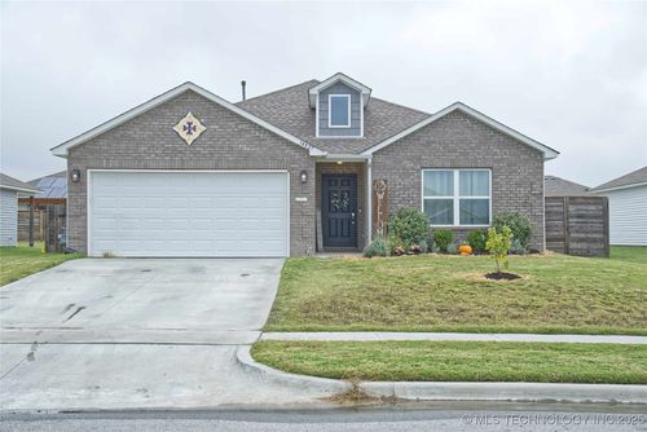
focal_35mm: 42
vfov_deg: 31.9
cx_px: 324
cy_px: 216
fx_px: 755
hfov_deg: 46.4
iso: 100
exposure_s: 1/40
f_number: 4
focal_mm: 28
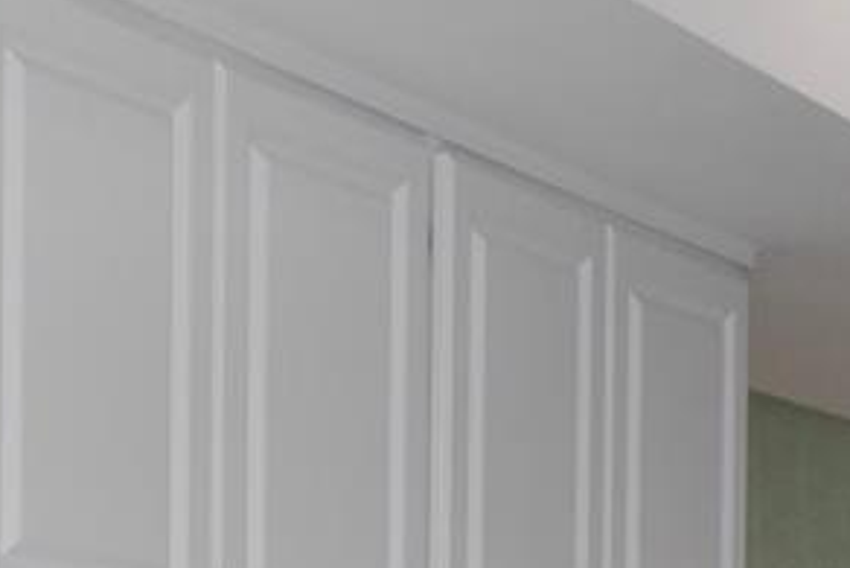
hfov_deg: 17.3
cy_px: 1017
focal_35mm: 115
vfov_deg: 11.1
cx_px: -44
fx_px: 2716
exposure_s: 1/4
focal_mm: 14
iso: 320
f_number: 8
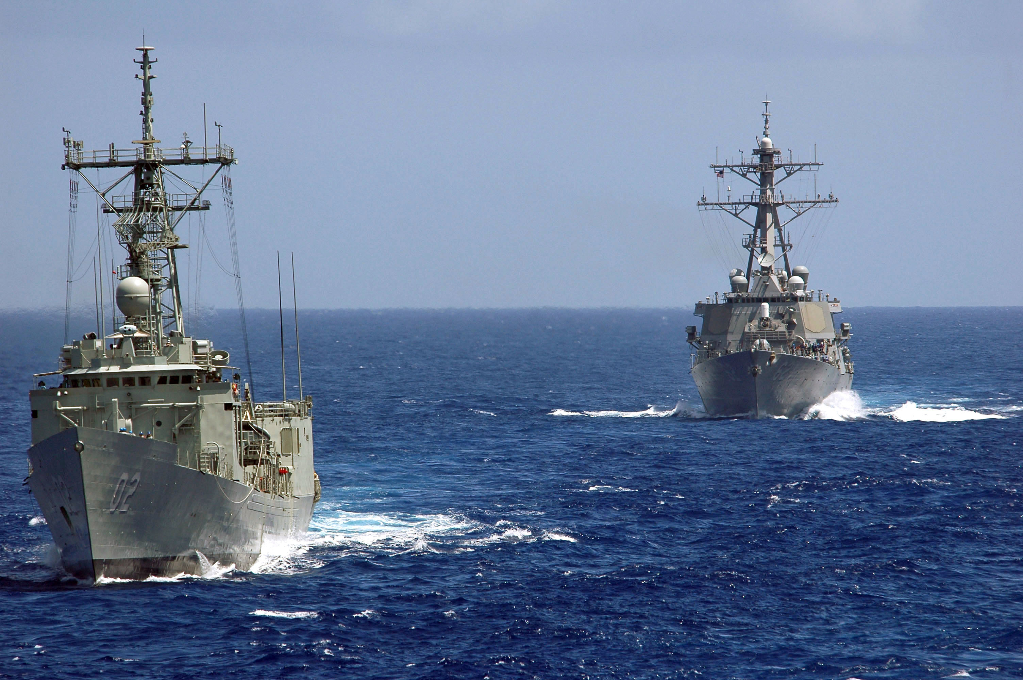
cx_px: 512
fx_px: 13202
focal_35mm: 465
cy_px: 340
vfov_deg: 3.0
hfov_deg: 4.4
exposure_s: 1/1500
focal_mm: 310
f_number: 5.6
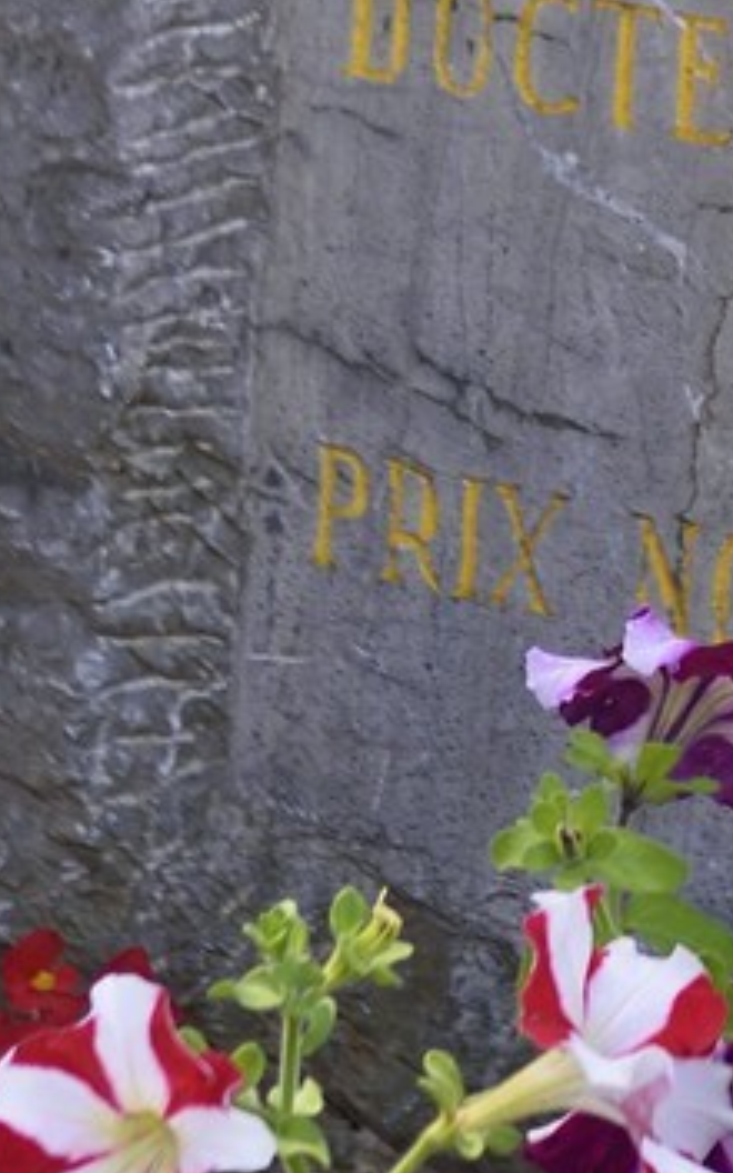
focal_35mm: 278
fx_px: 8886
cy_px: -1036
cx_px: 1359
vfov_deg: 7.3
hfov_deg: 4.7
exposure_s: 1/125
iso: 200
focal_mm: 60
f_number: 3.5
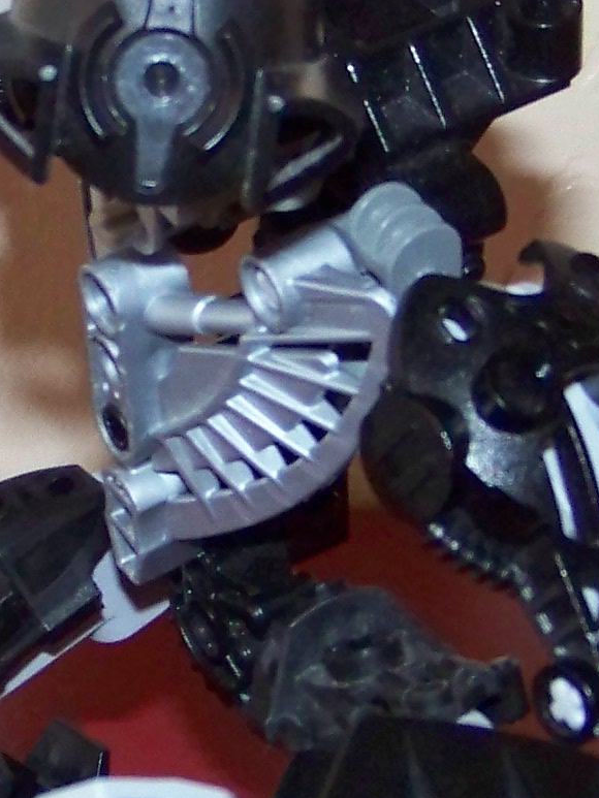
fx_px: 3506
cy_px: 321
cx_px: 230
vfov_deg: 13.0
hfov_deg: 9.8
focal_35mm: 152
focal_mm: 5.85
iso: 200
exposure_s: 1/30
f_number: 2.8
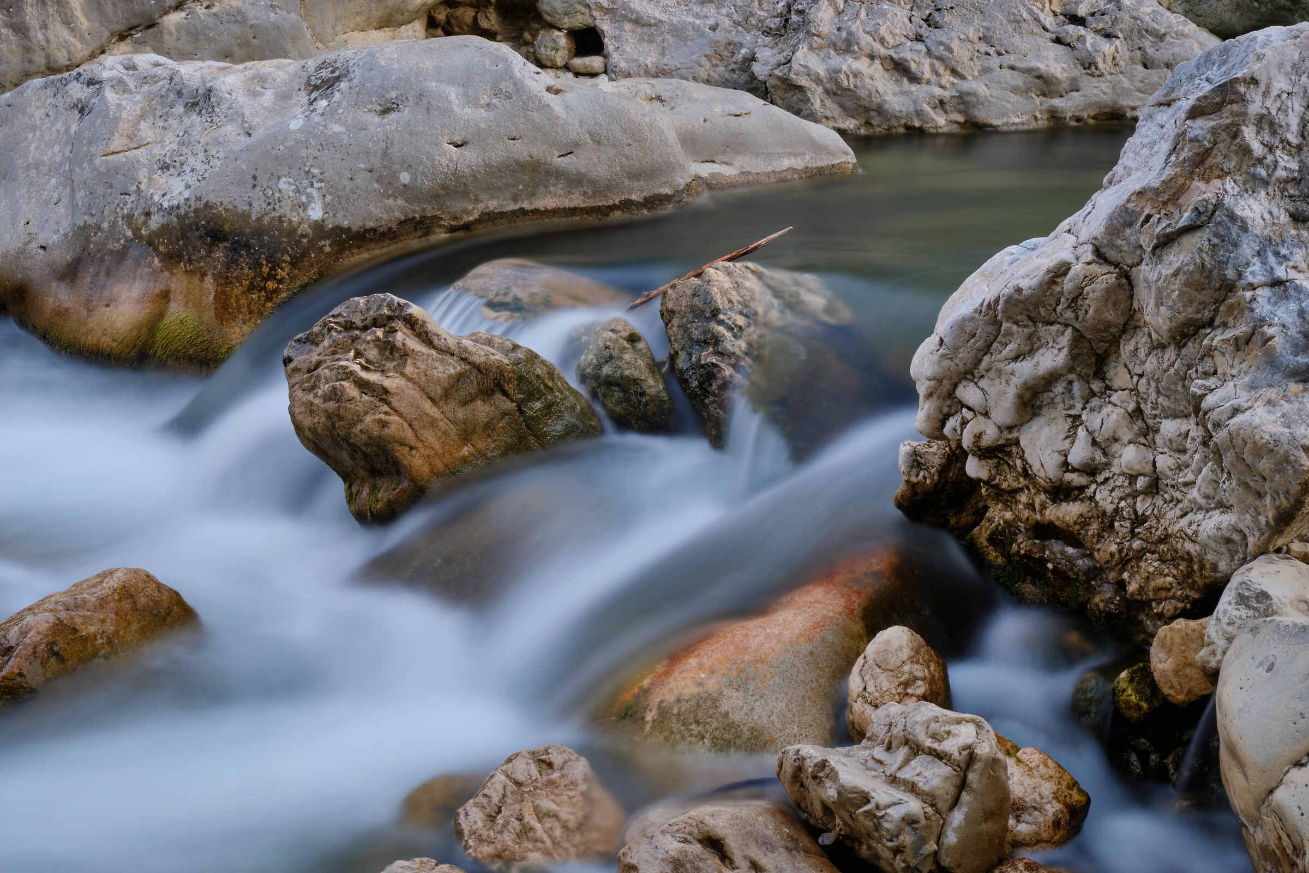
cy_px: 436
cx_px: 654
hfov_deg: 36.9
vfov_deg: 25.1
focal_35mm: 54
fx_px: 1963
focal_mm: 35.8
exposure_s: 8
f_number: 22
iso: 200
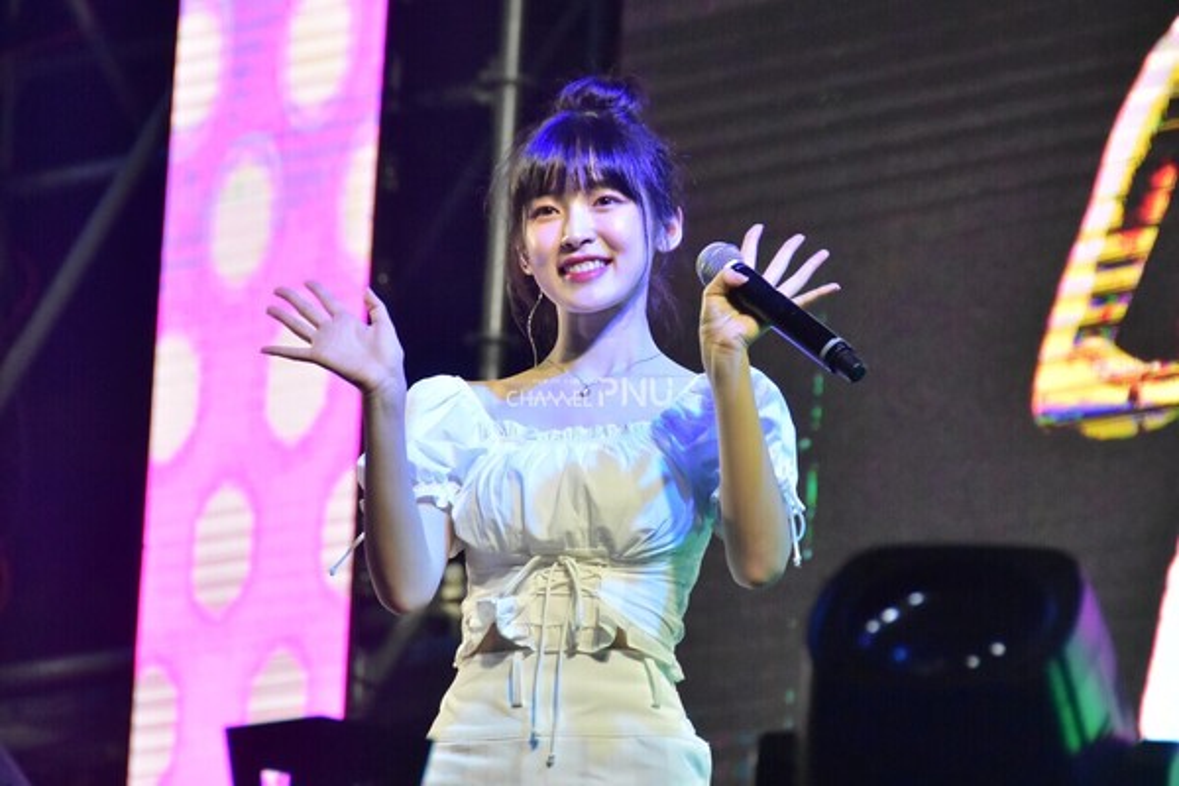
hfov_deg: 8.1
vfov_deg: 5.4
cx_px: 590
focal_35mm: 255
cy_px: 393
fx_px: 8351
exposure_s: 1/667
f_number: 5.6
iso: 4000
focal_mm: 170
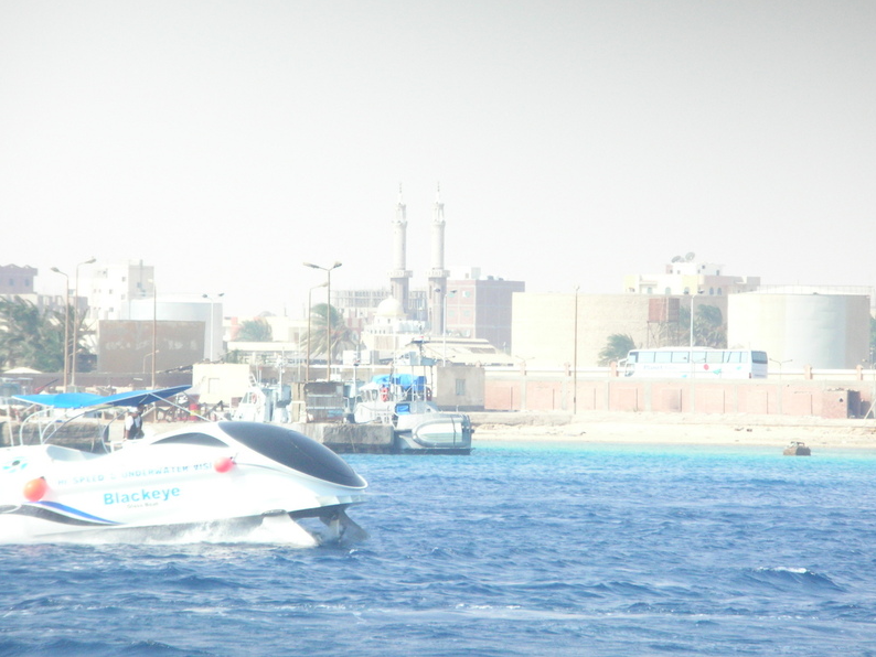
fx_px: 7721
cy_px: 328
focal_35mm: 305
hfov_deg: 6.5
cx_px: 439
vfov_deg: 4.9
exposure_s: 1/1000
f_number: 4.4
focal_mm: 50
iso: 200
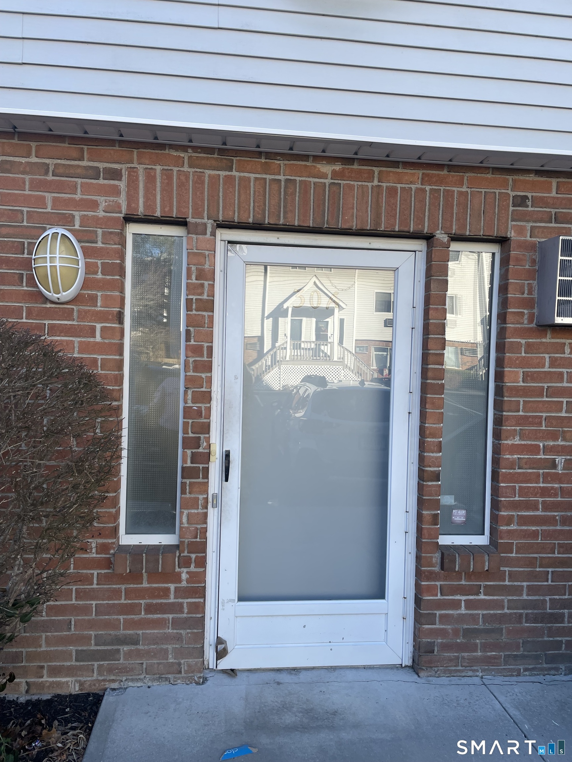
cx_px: 286
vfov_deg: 67.3
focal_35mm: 26
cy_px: 381
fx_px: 573
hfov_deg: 53.1
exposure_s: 1/581
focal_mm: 4.2
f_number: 1.6
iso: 32
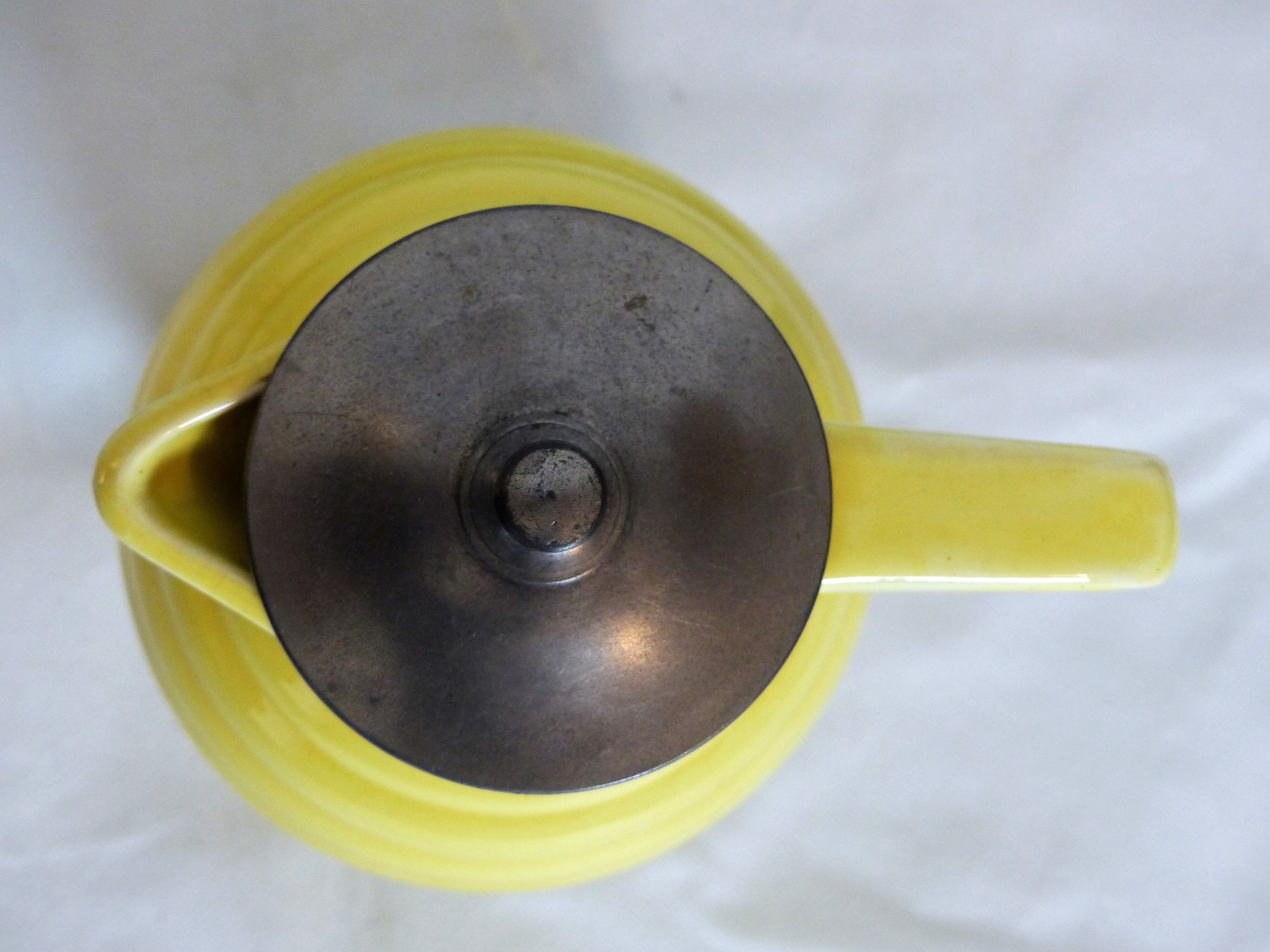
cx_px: 635
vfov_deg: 24.8
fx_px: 2165
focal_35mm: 59
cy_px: 476
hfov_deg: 32.7
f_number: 2.8
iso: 400
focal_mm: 10.1
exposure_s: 1/50
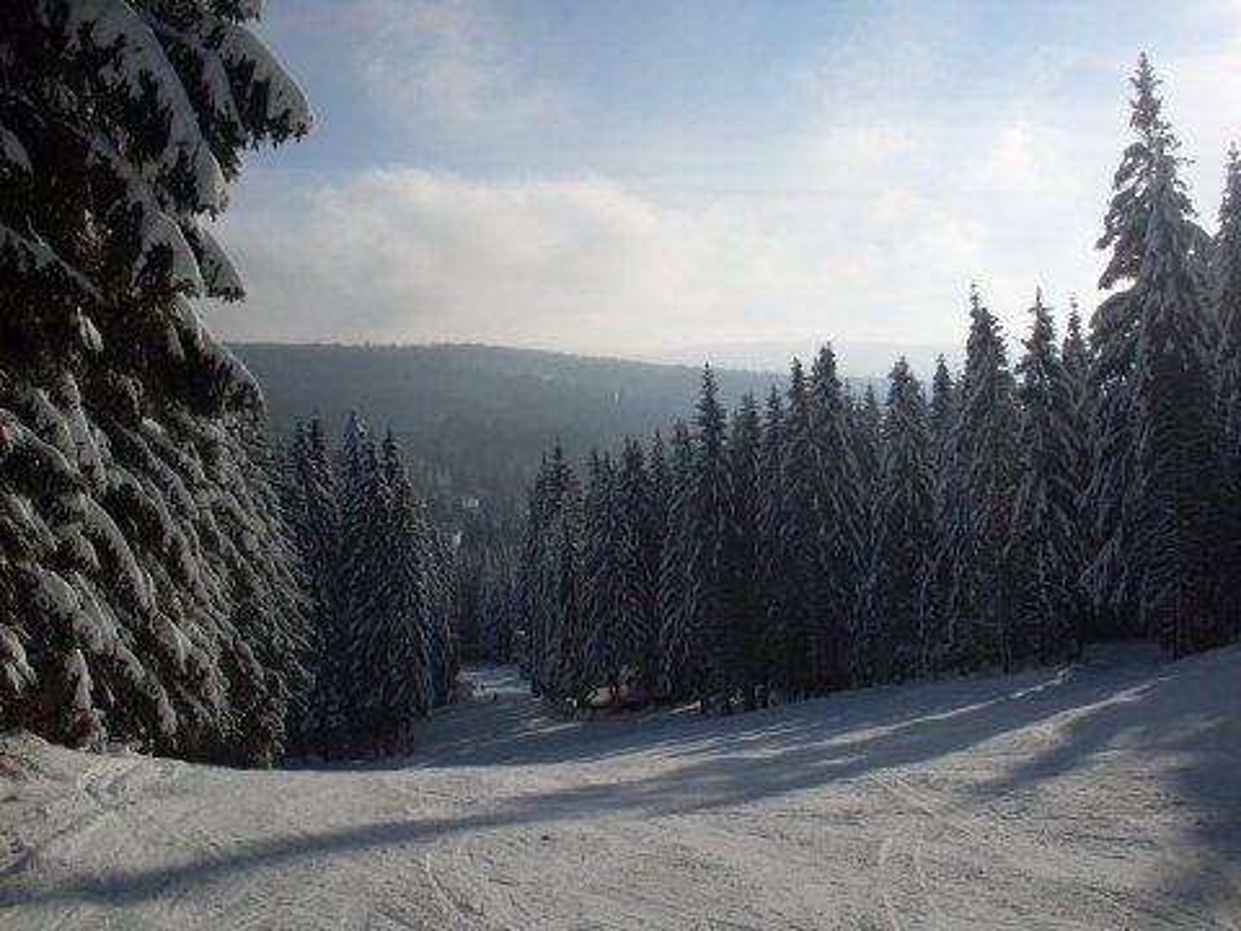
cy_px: 466
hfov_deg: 49.0
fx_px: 1362
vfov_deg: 37.7
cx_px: 620
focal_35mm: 38
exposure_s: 1/750
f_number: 8.4
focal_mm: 6.3
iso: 80
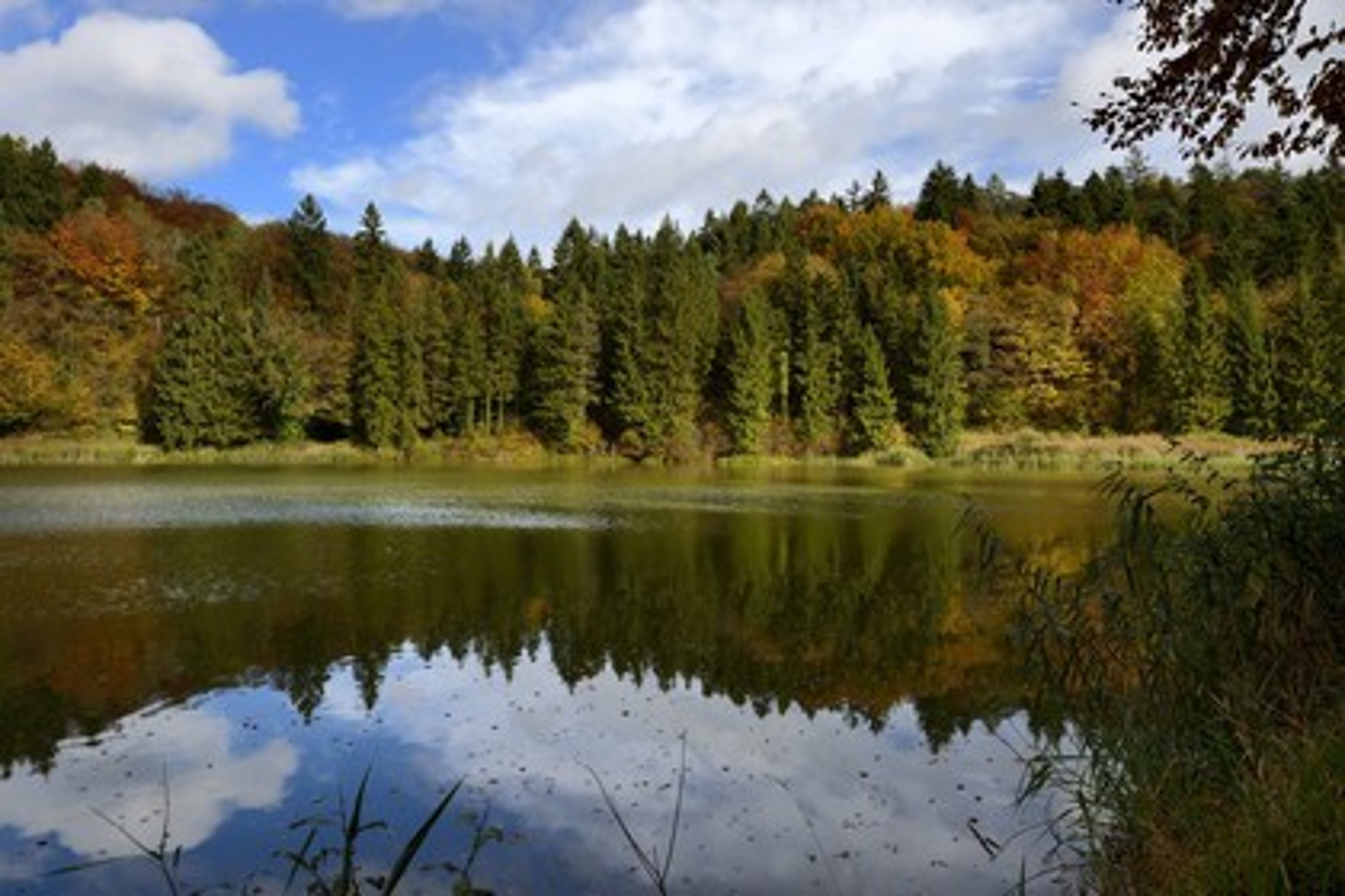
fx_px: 897
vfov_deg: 53.1
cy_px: 448
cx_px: 672
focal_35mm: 24
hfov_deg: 73.7
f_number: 13
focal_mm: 24
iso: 200
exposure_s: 1/200
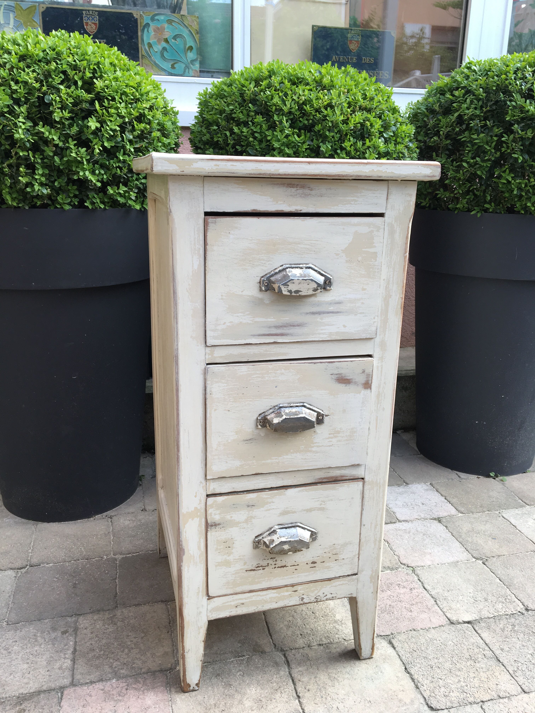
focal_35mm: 29
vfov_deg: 61.7
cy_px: 356
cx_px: 268
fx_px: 598
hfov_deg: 48.2
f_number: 2.2
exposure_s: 1/100
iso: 32
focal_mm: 4.15
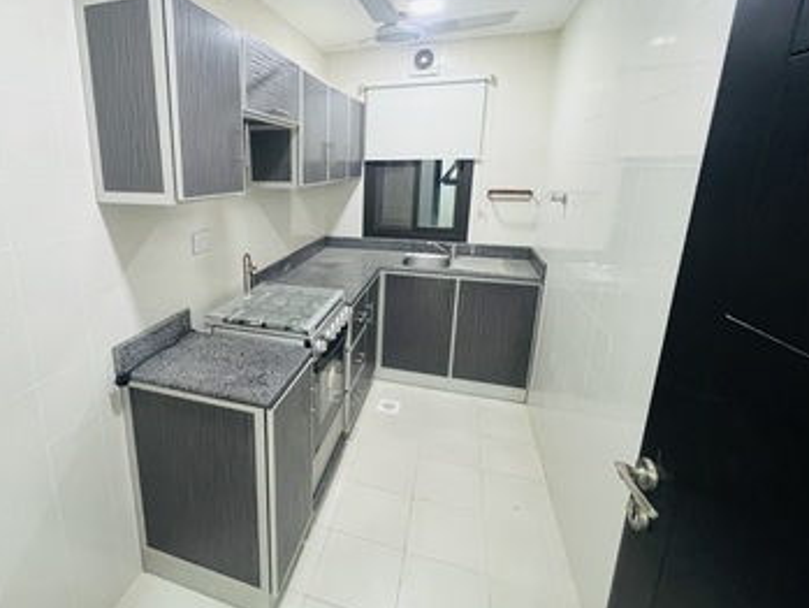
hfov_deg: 89.0
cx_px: 298
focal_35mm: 17
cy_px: 268
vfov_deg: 74.5
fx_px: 397
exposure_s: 1/50
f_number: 1.8
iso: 800
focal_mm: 1.57
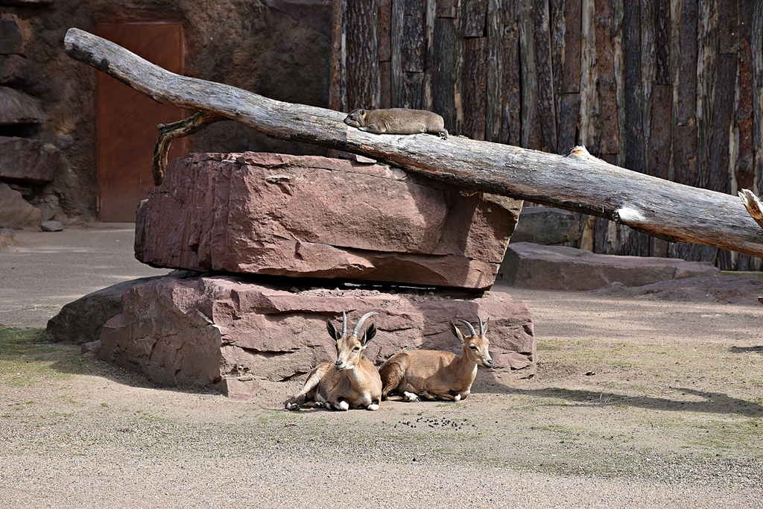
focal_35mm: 120
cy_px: 254
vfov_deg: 11.4
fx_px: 2544
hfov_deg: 17.1
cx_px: 382
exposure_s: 1/250
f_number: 8
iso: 250
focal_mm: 80
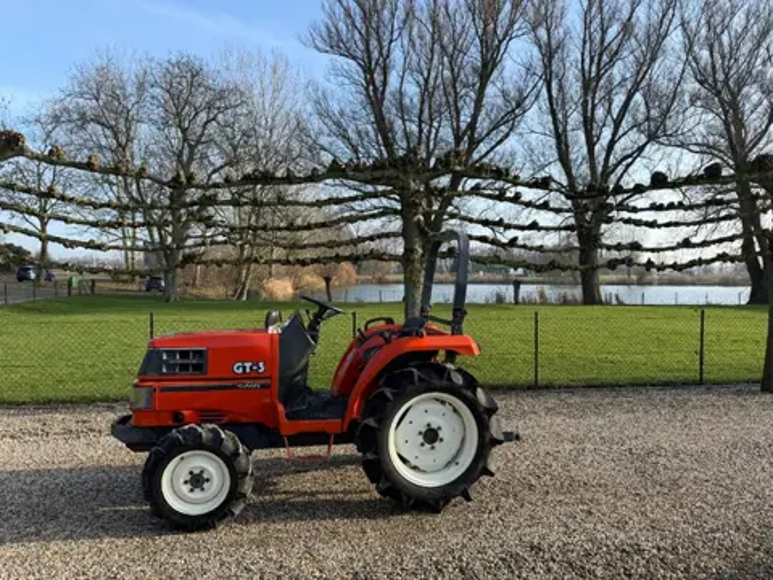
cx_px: 386
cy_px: 290
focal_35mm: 24
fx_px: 536
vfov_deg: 56.8
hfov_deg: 71.6
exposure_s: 1/1770
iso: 80
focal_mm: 6.76
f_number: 1.78
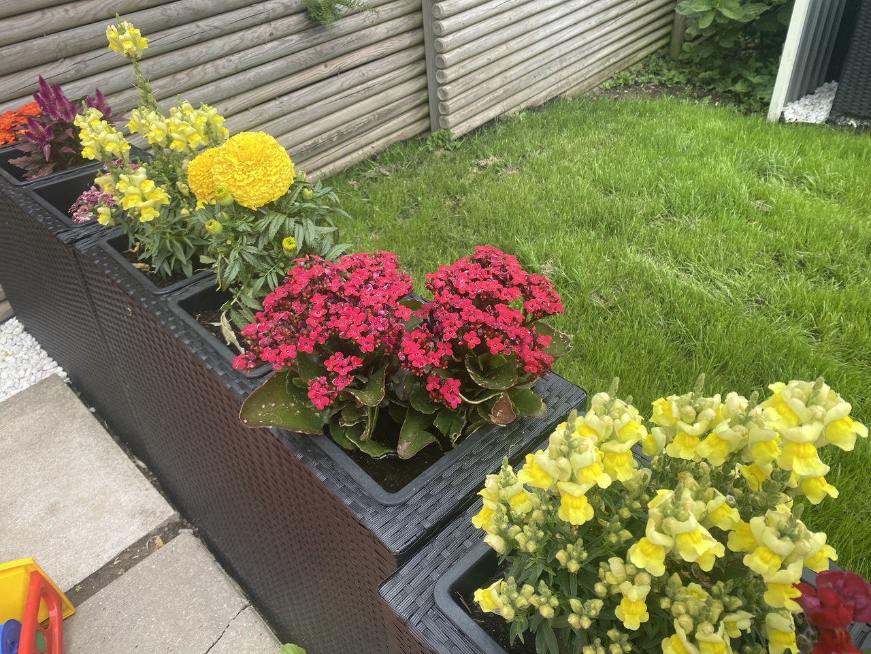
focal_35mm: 26
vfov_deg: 53.1
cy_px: 327
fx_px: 654
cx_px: 436
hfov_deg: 67.3
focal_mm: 4.25
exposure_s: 1/965
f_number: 1.8
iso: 32
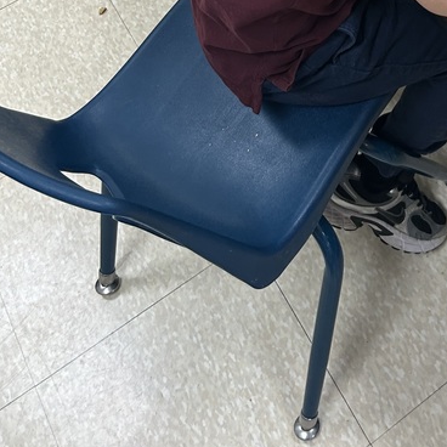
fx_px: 935
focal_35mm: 64
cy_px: -100
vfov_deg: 24.2
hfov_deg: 25.6
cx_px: 446
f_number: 1.5
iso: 125
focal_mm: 5.7
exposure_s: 1/120
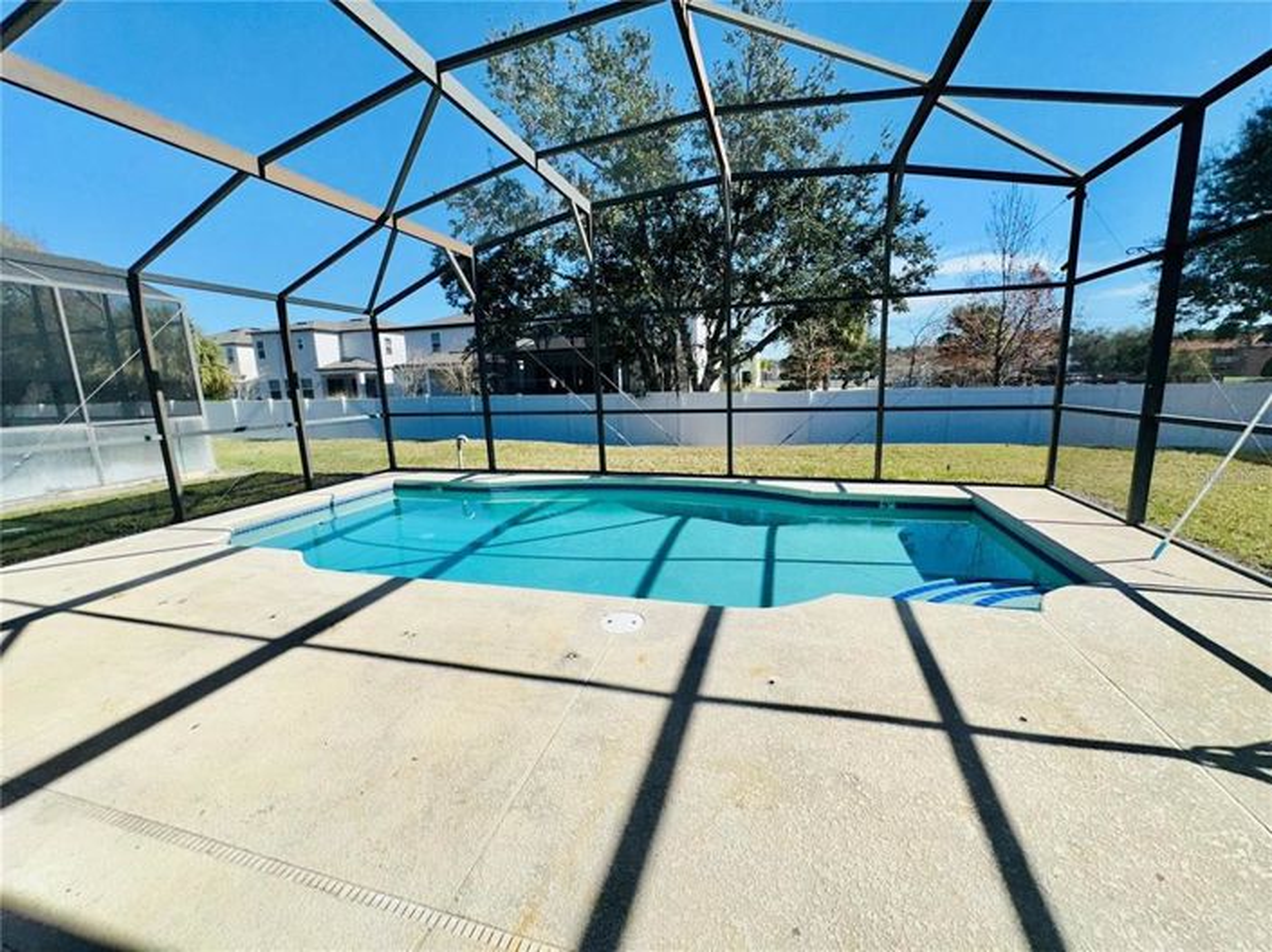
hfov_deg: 102.1
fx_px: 514
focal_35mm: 14
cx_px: 636
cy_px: 476
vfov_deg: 85.6
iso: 32
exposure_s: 1/2618
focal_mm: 2.22
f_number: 2.2
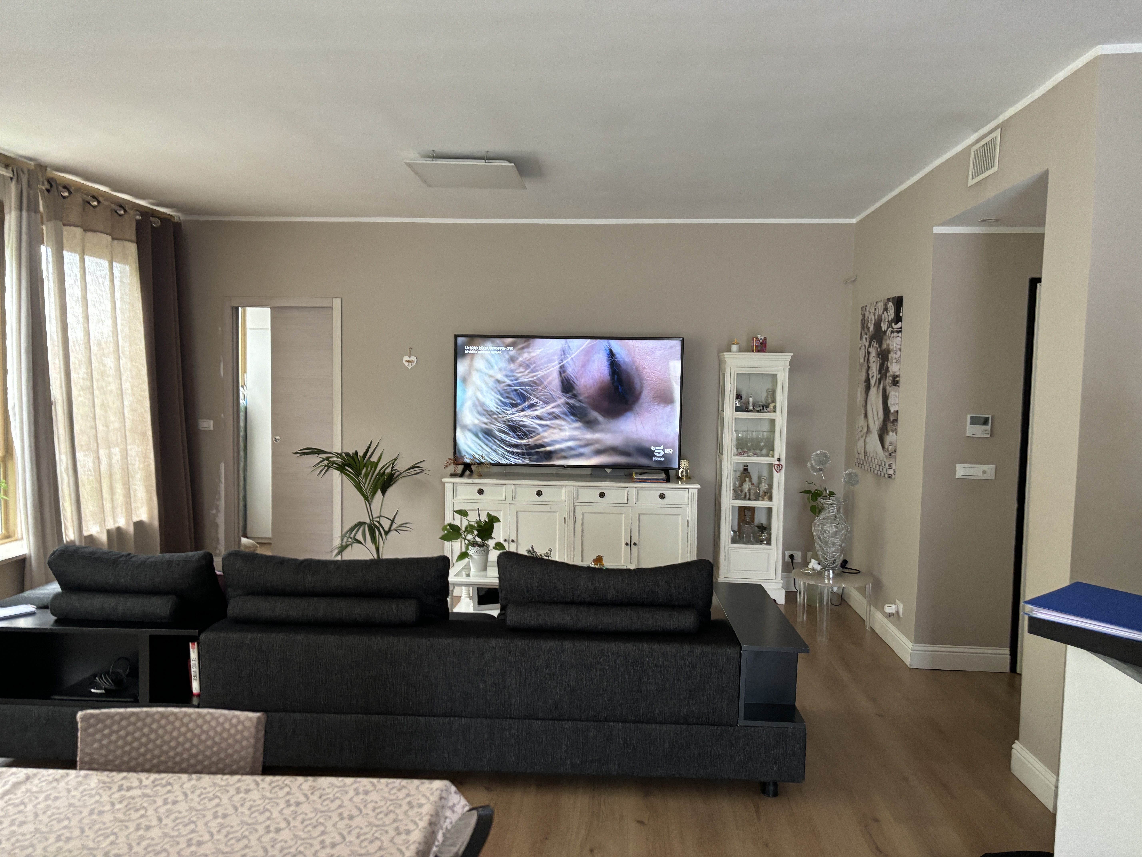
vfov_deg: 53.1
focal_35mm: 26
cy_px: 428
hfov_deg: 67.3
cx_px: 571
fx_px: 858
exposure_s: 1/50
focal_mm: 5.96
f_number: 1.6
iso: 250
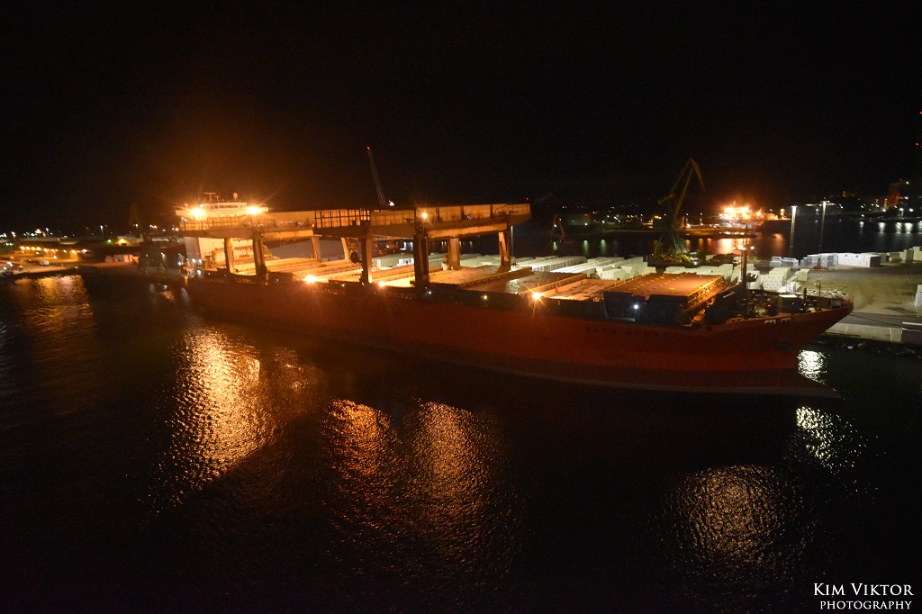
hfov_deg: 81.2
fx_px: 538
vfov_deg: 59.5
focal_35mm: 21
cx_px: 461
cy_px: 307
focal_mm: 14
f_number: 4.8
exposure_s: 1/15
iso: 6400
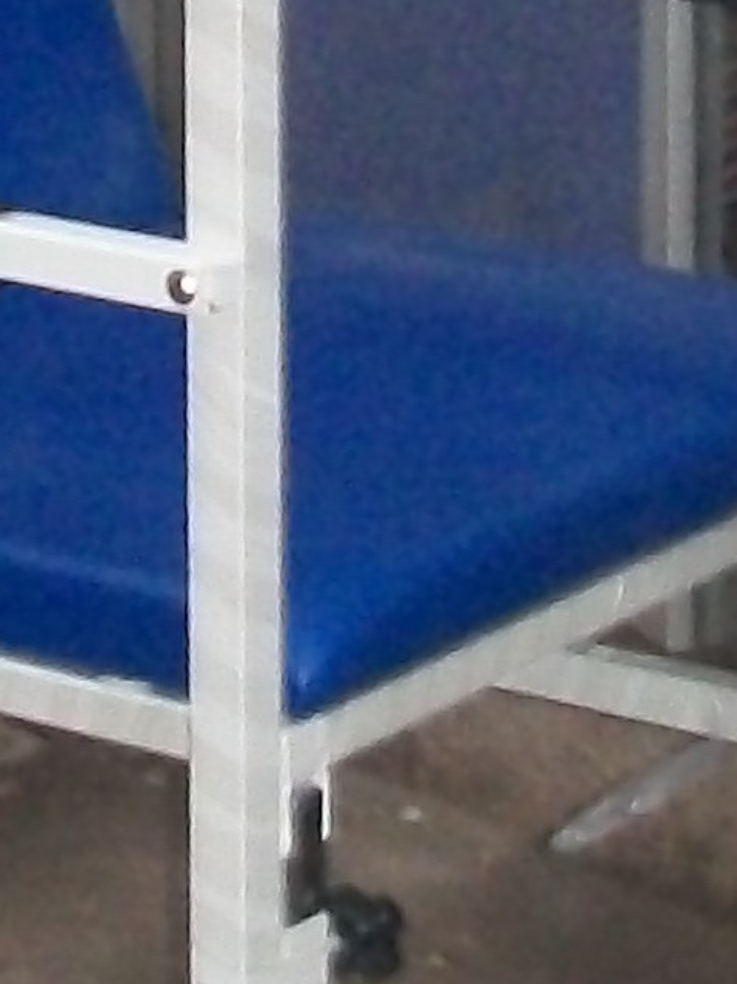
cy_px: -260
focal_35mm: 184
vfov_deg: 10.5
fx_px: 5225
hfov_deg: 8.1
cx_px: 508
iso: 240
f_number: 2.7
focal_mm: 6
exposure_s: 1/30
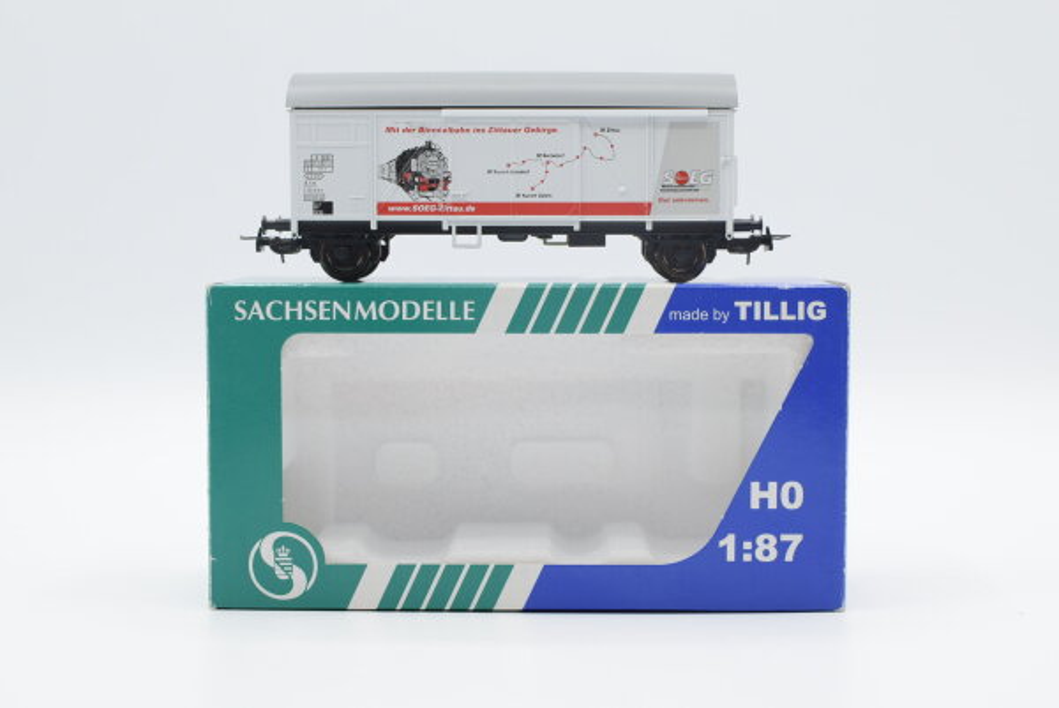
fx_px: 1545
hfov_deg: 37.8
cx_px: 530
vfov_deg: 25.8
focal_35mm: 52
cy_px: 354
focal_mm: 35
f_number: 8
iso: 250
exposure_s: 1/125
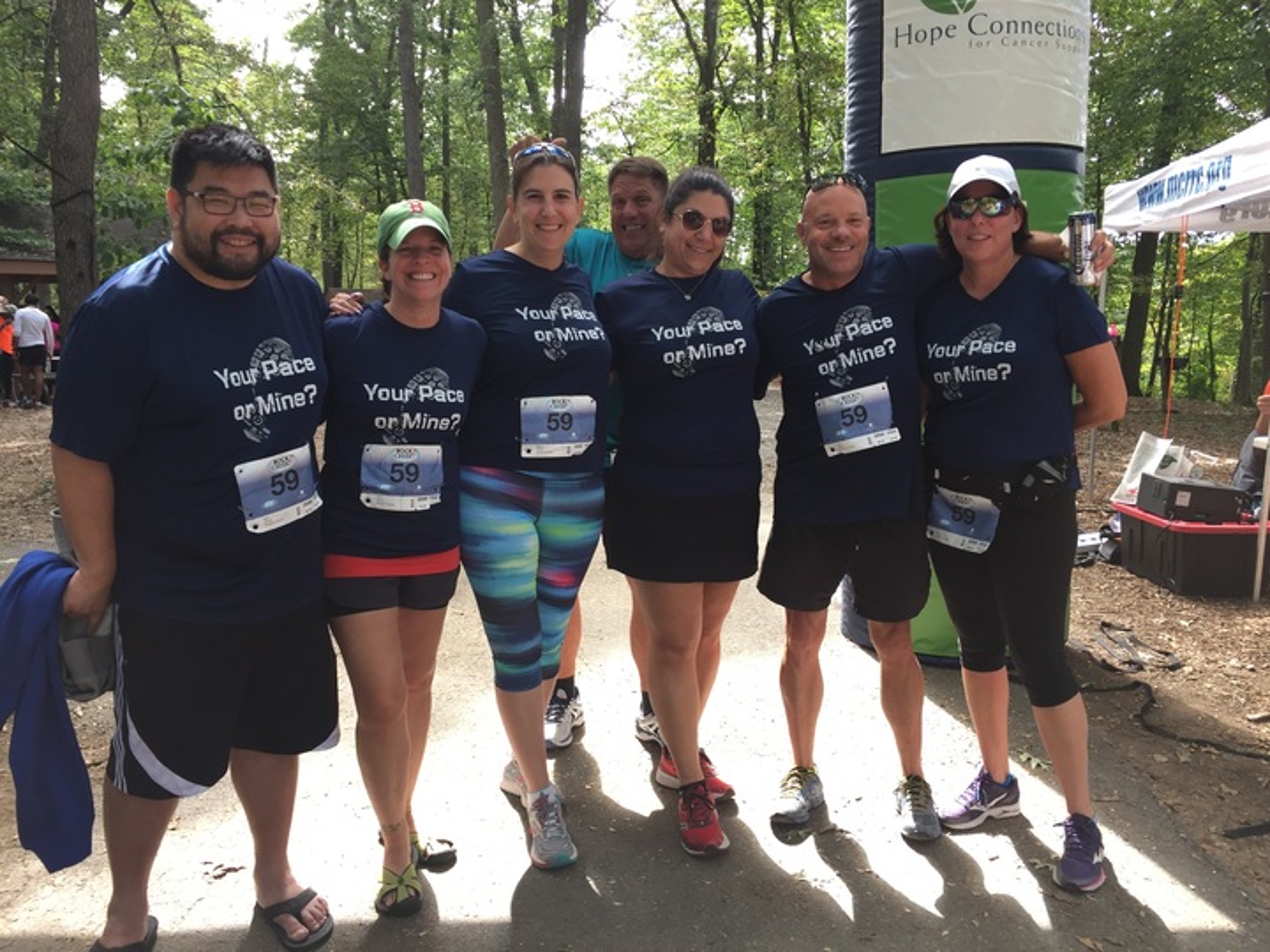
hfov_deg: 61.7
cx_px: 635
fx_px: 1064
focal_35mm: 29
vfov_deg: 48.2
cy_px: 476
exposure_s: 1/120
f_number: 2.2
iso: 40
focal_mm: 4.15
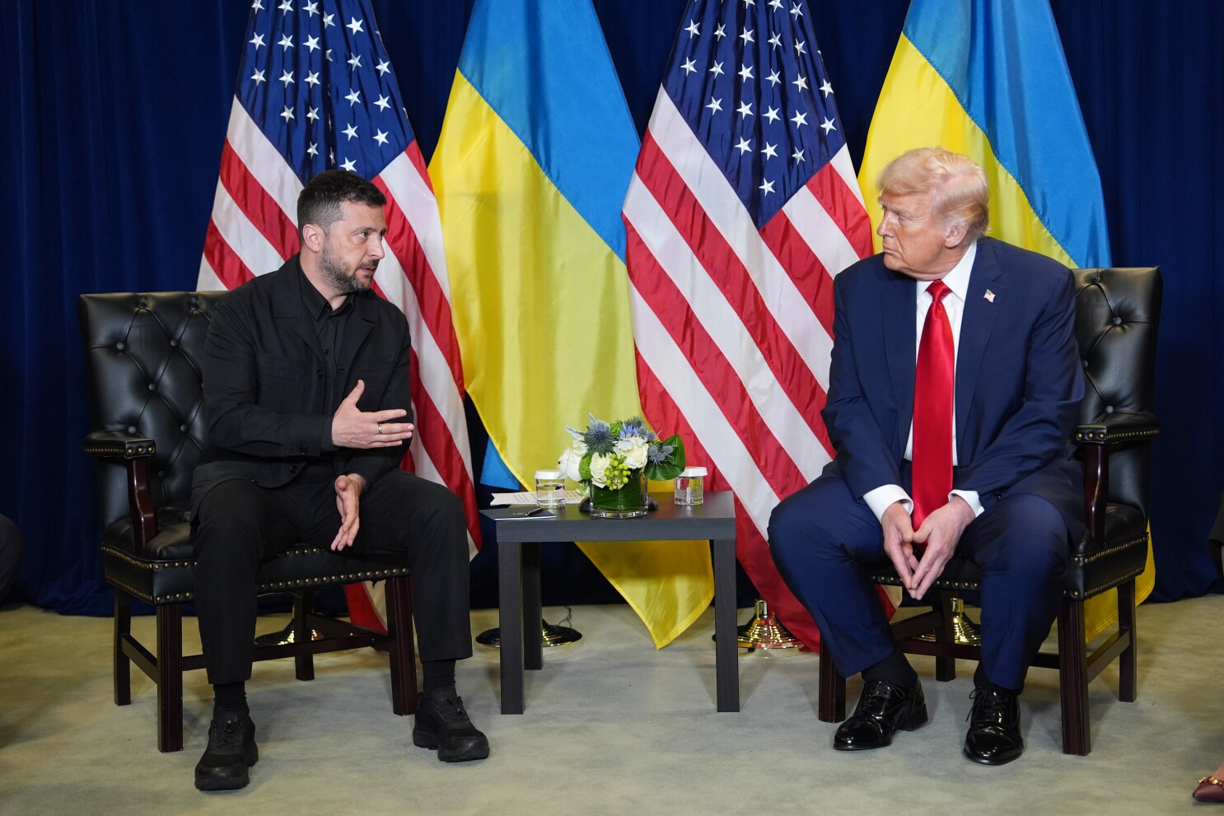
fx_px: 1938
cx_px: 612
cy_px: 408
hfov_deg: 35.1
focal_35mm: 57
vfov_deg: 23.8
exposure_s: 1/250
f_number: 2.8
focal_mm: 57
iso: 2000
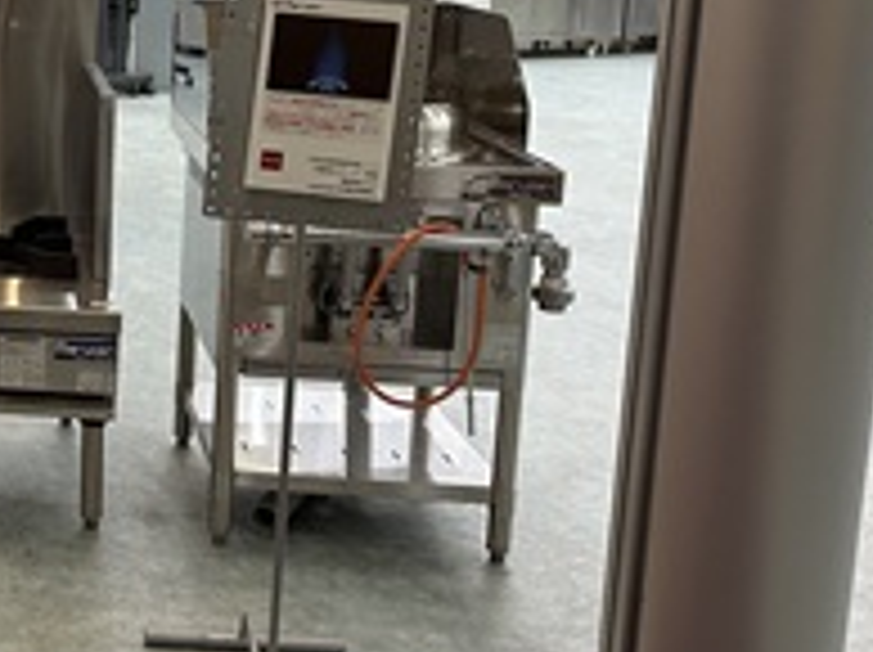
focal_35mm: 62
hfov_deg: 27.5
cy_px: 115
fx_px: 1562
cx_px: -171
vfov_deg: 23.2
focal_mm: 6.86
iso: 200
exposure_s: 1/100
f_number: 1.78
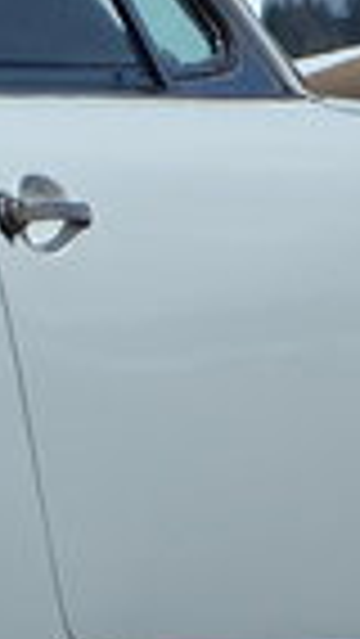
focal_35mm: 677
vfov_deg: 3.2
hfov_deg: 1.8
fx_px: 11475
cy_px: 198
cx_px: -706
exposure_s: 1/3390
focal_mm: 18.6
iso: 64
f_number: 3.4
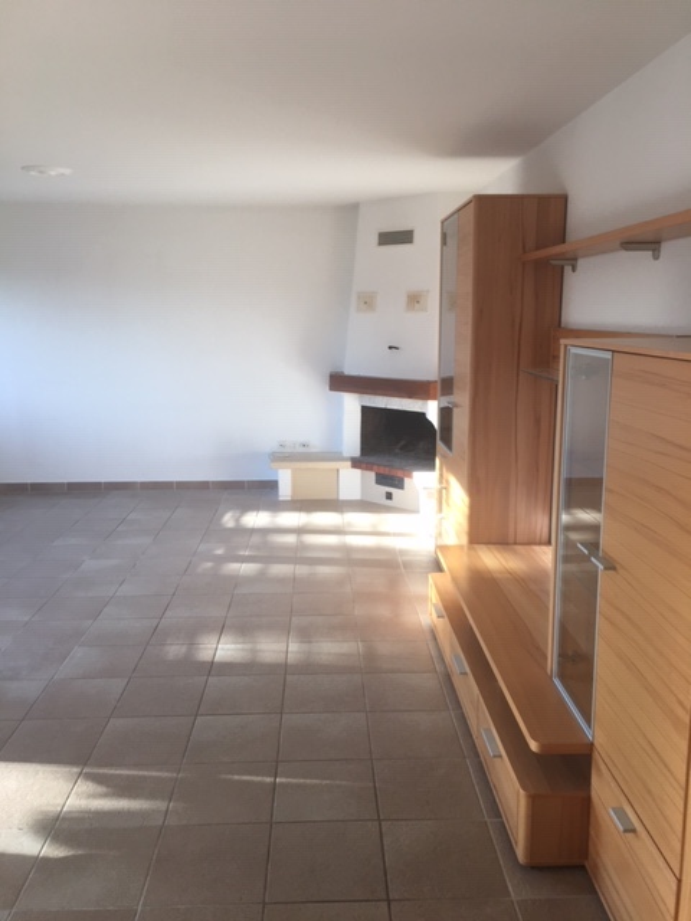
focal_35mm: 29
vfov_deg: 61.7
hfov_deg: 48.2
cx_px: 346
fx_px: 772
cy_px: 460
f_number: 2.2
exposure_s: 1/100
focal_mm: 4.15
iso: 40
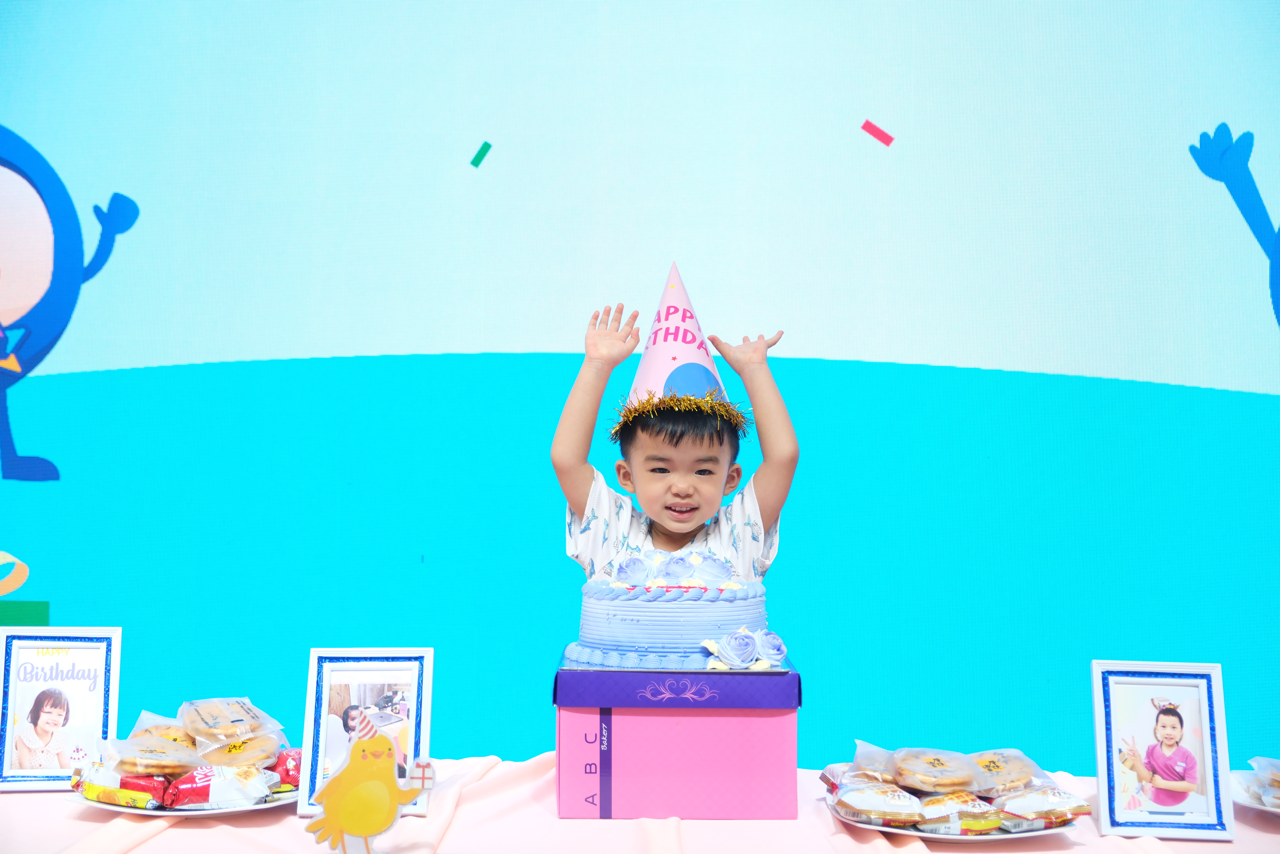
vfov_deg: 28.6
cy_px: 427
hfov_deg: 41.9
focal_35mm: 47
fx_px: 1671
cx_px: 640
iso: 500
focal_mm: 31.5
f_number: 3.6
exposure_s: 1/125
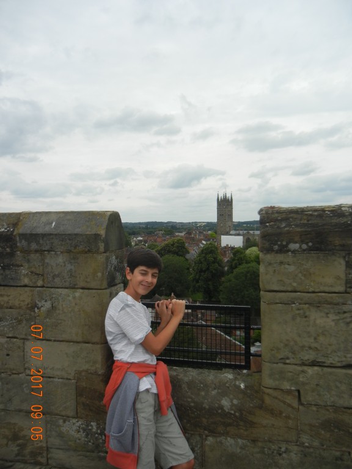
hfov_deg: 46.8
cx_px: 176
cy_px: 234
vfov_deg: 60.0
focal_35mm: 30
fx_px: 407
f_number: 7
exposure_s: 1/382
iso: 160
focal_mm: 5.4
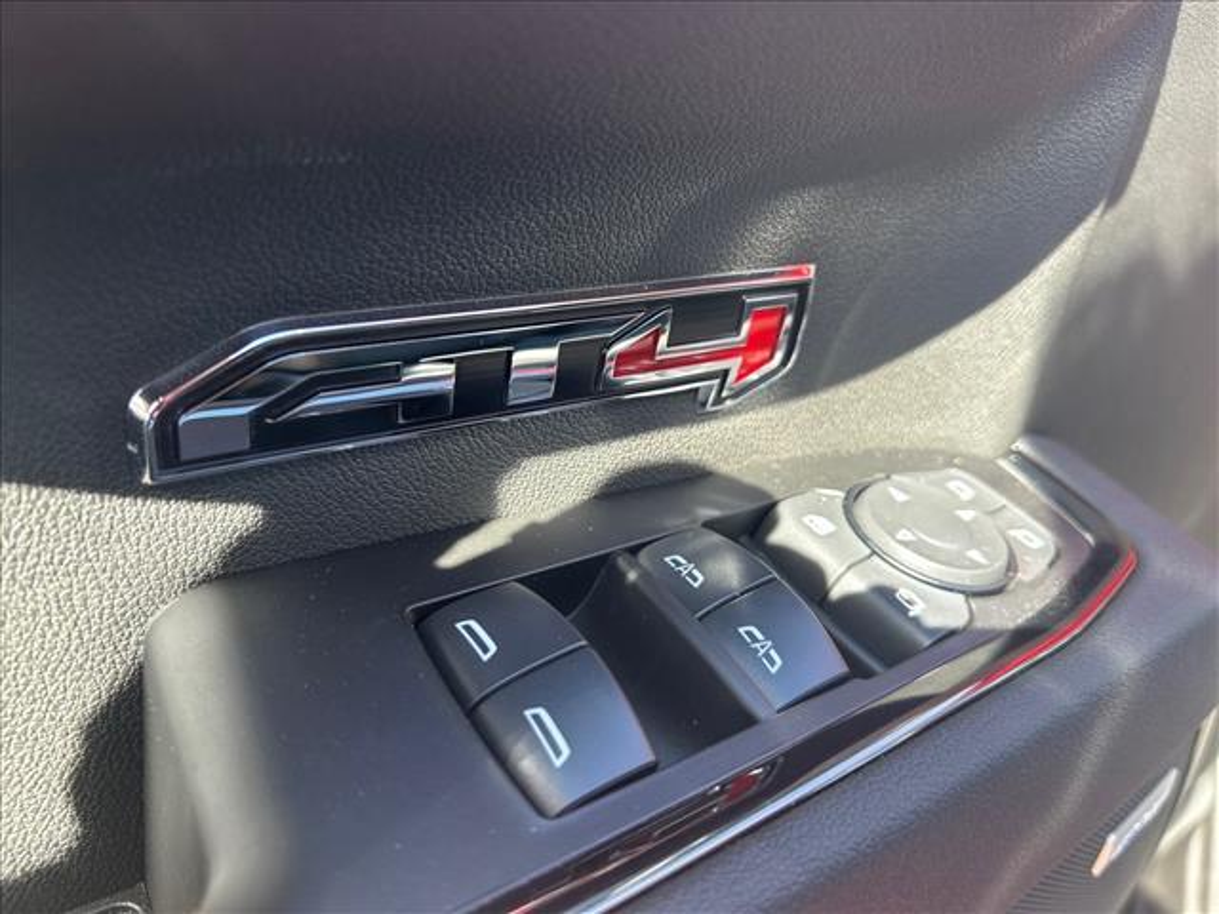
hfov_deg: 67.3
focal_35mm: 26
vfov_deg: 53.1
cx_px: 610
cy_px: 457
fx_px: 916
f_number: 1.5
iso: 50
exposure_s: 1/121
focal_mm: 5.7
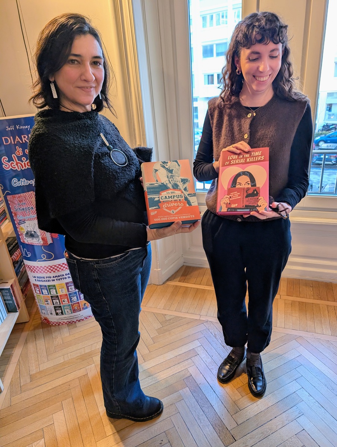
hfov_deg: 56.9
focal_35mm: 24
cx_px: 168
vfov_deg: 71.5
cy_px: 224
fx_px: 311
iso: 79
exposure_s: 1/50
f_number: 1.68
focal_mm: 6.9
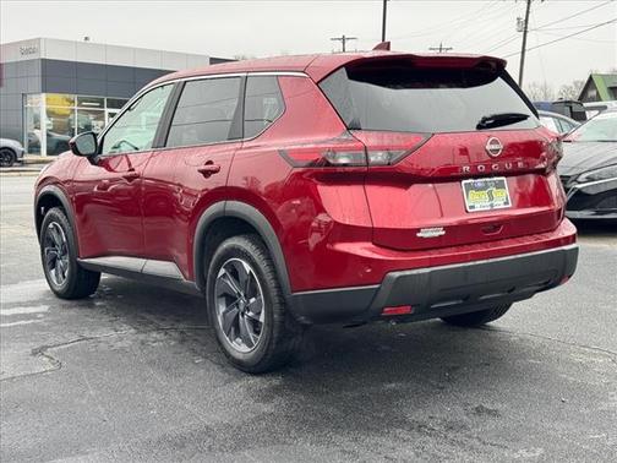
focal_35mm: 48
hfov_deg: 39.7
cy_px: 232
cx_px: 308
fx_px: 856
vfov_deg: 30.3
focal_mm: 6.76
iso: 64
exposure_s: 1/381
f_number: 1.78
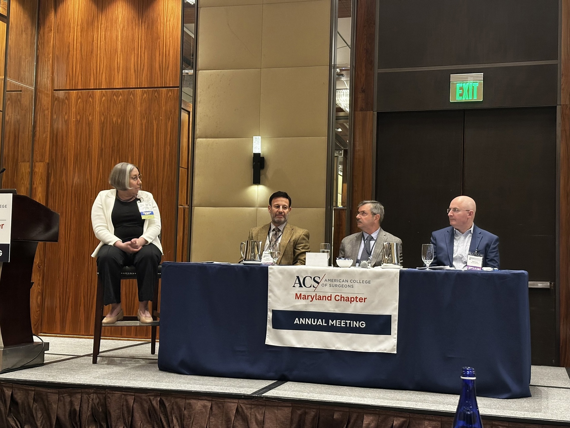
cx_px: 285
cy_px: 214
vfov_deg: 30.3
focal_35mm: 48
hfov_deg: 39.7
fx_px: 790
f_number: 1.78
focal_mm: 6.86
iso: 500
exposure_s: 1/30
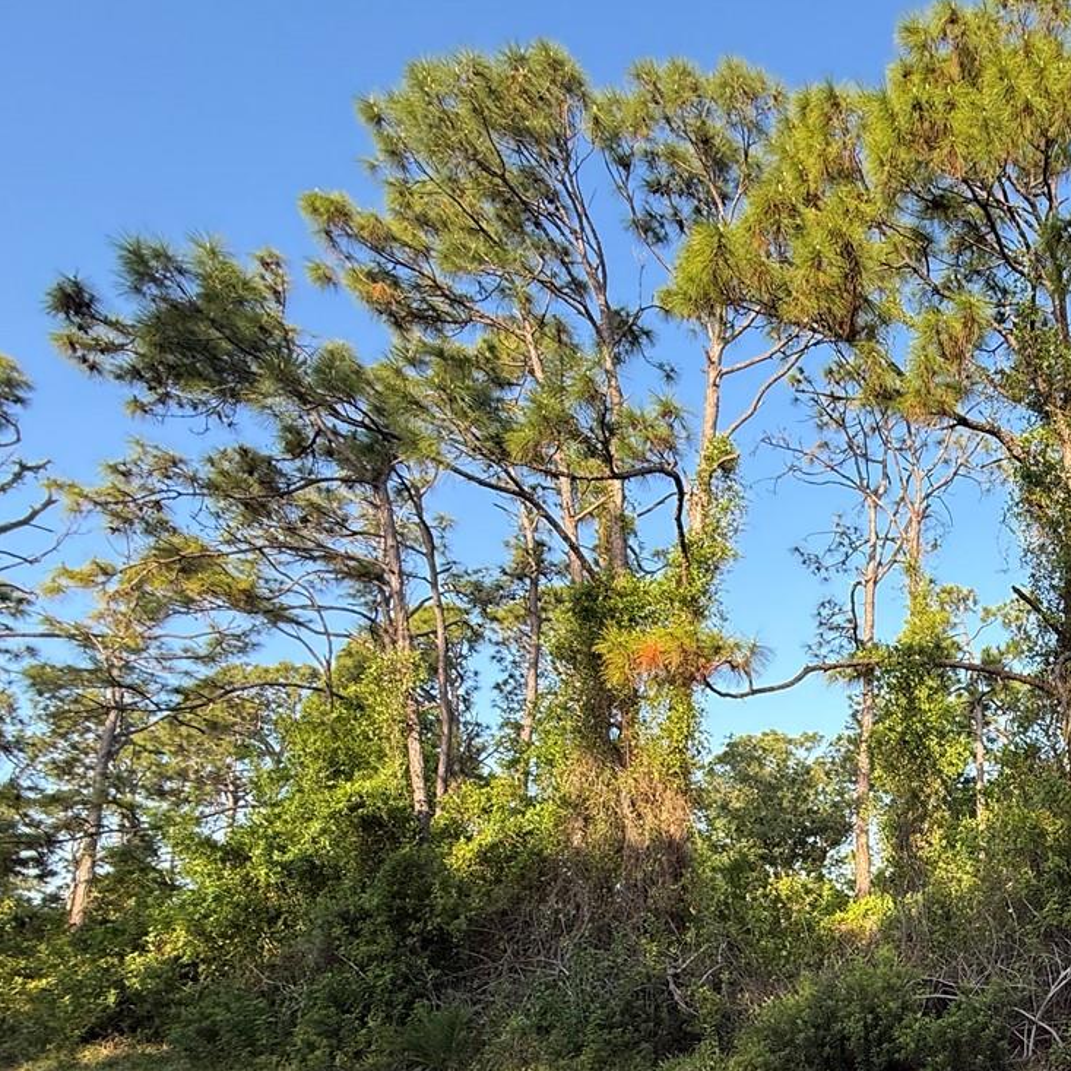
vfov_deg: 55.1
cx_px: 1027
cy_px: 850
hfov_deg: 50.0
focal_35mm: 27
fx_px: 945
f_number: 2.2
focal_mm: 2.22
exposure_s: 1/303
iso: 64
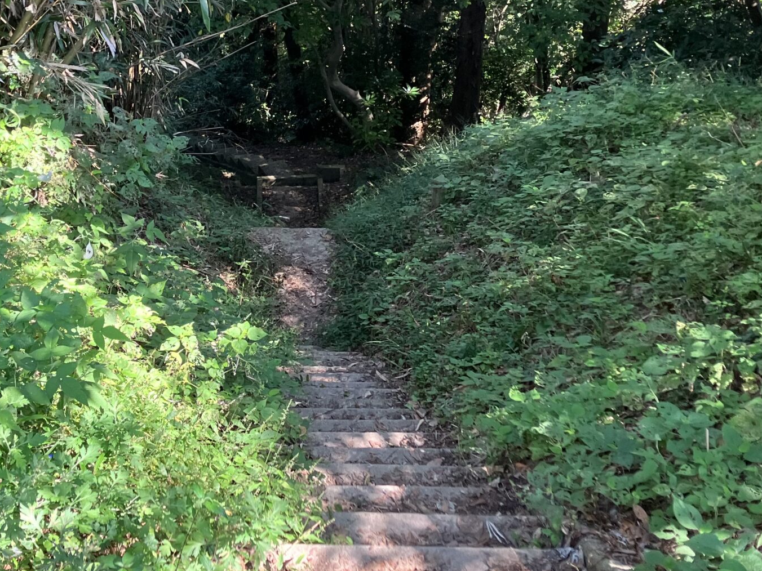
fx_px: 1167
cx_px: 263
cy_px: 158
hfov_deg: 35.9
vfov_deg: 27.2
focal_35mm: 53
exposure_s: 1/121
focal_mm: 3.99
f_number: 1.8
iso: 80
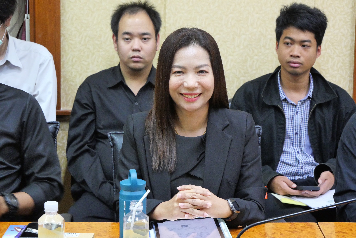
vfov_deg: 12.7
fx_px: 1069
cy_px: 119
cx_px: 178
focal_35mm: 108
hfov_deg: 18.9
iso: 3200
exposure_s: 1/15
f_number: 5.6
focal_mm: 52
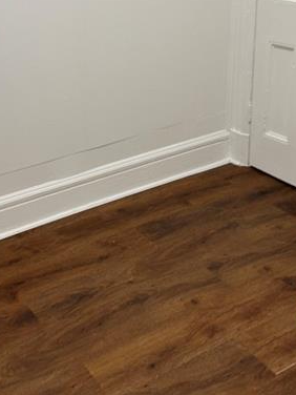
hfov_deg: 29.4
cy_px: 144
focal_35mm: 49
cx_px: 89
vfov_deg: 38.6
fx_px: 559
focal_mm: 6.76
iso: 125
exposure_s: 1/60
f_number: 1.78
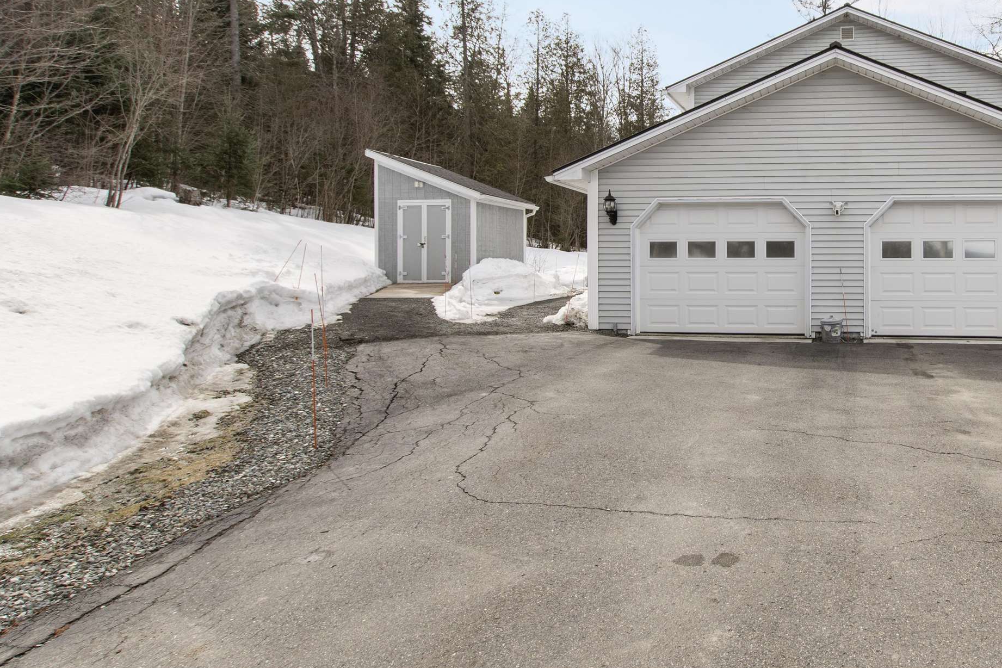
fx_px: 696
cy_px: 256
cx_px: 762
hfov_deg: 66.6
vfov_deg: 50.8
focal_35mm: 25
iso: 100
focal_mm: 10
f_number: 8
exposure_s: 1/160
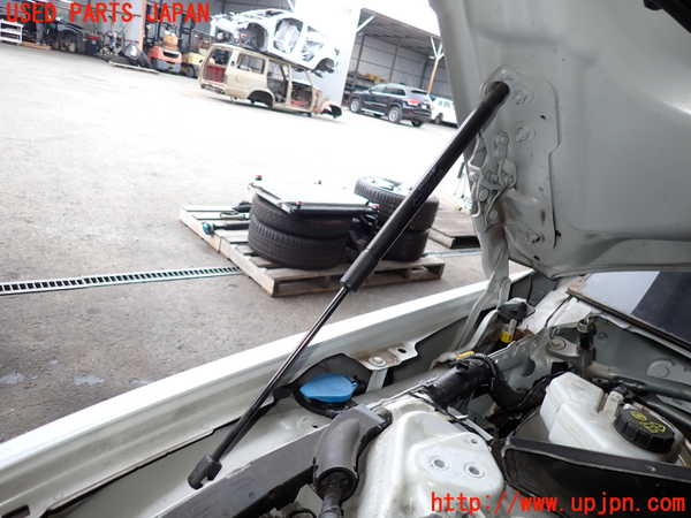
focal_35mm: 25
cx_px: 346
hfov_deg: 69.4
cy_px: 259
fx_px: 499
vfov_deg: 54.9
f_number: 2
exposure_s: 1/60
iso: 100
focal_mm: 4.5
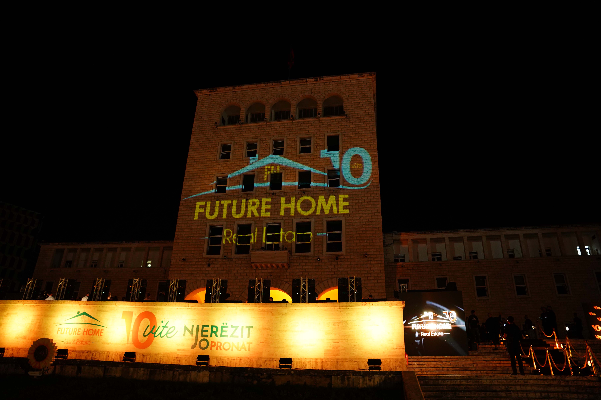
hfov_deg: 73.7
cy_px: 200
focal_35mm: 24
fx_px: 401
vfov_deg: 53.1
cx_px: 300
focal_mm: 24
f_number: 2.8
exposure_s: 1/50
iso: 2500
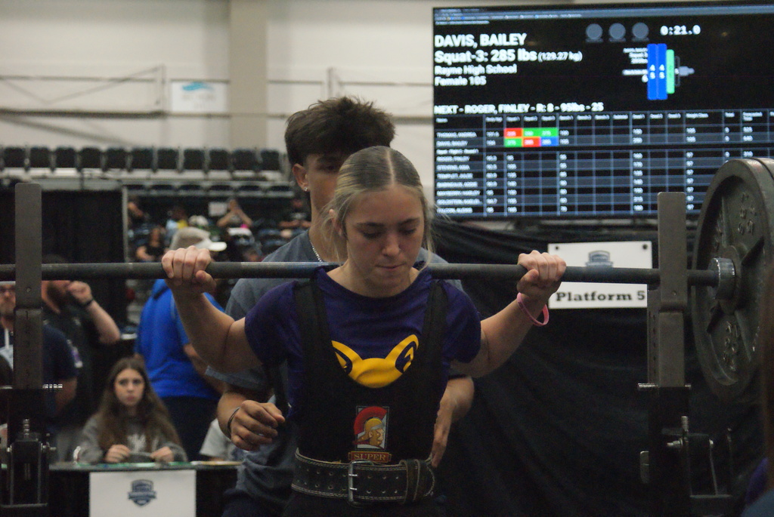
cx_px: 387
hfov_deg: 19.4
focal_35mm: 105
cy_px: 258
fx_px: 2260
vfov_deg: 13.1
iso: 3200
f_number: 5.6
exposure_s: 1/80
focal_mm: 70
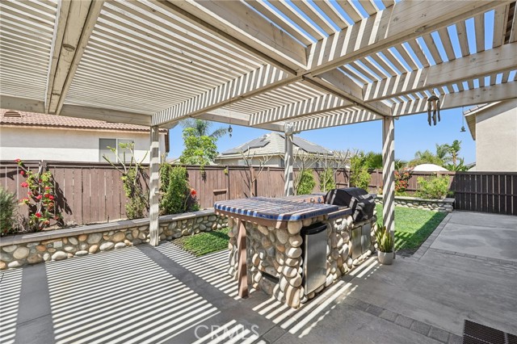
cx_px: 258
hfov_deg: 96.8
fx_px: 230
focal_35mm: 16
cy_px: 172
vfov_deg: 73.7
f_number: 8
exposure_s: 1/750
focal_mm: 16
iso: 400
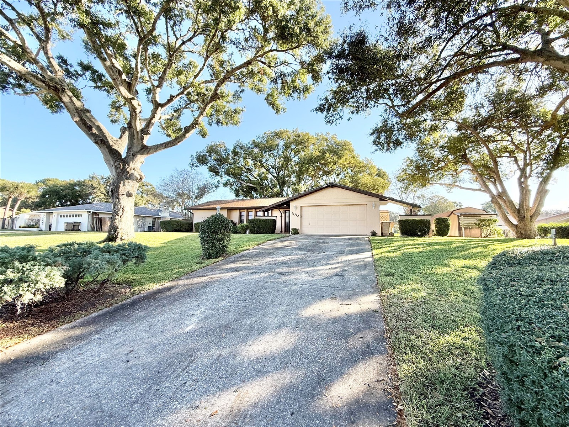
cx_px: 284
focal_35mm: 14
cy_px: 214
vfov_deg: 85.7
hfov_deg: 102.1
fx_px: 230
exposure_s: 1/482
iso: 64
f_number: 2.2
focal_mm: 2.22
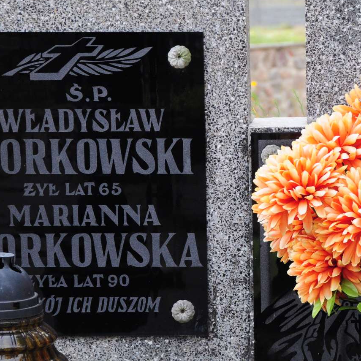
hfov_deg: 8.8
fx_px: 2336
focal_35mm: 198
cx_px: 348
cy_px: 112
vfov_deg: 8.8
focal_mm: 62
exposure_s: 1/200
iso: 500
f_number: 7.1
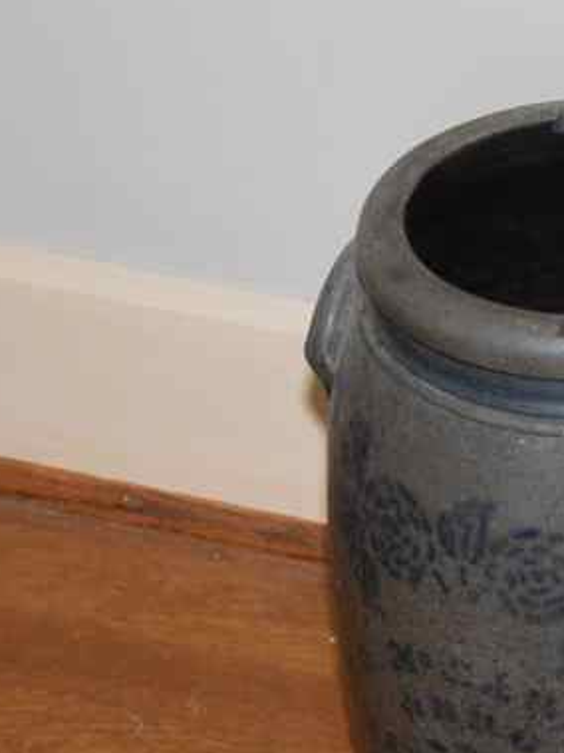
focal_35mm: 209
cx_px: 580
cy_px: 480
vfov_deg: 9.5
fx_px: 4549
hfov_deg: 7.1
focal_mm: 55
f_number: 5.6
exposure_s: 1/60
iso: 3200
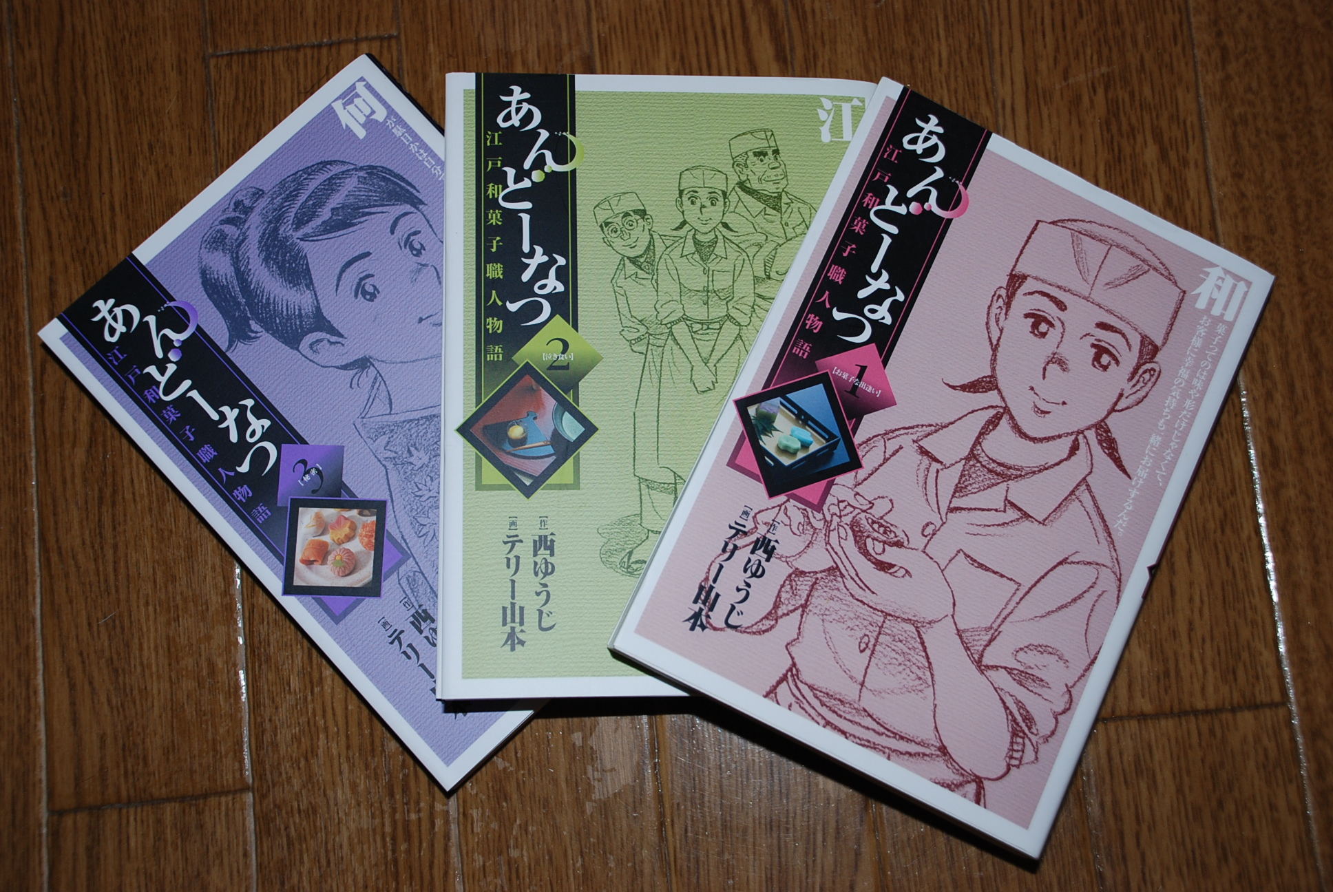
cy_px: 446
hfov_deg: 41.1
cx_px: 666
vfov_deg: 28.2
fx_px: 1779
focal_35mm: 48
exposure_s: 1/60
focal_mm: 32
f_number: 4.2
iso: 200
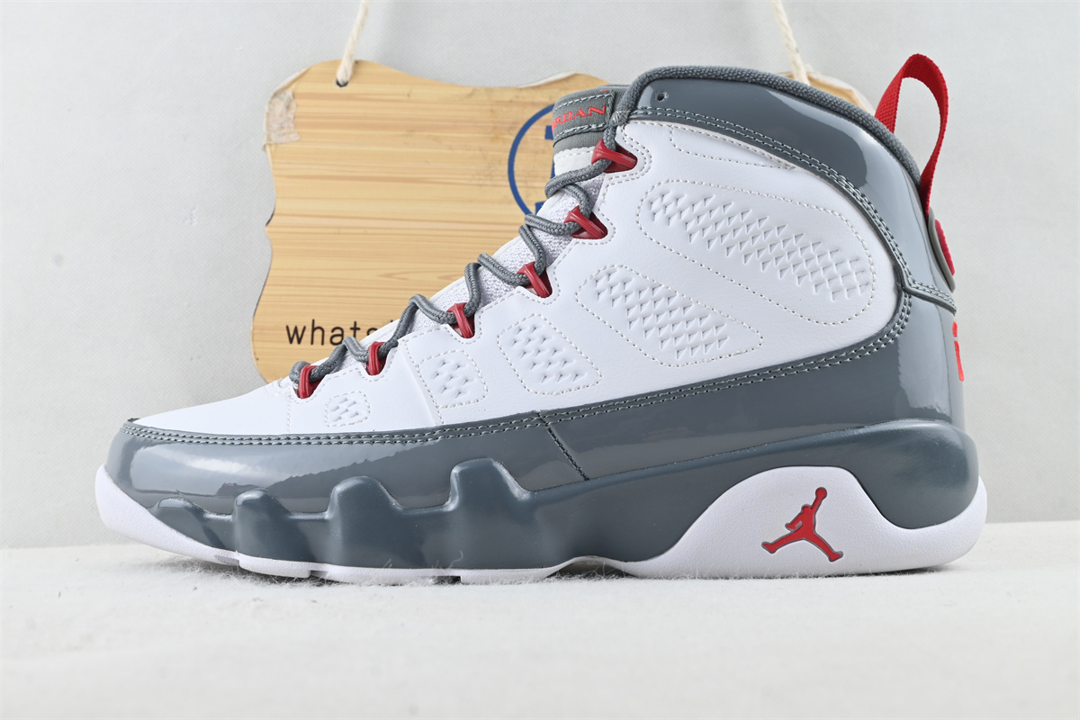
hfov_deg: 43.6
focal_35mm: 45
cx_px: 540
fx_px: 1350
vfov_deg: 29.9
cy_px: 360
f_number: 10
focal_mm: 30
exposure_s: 1/13
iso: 100
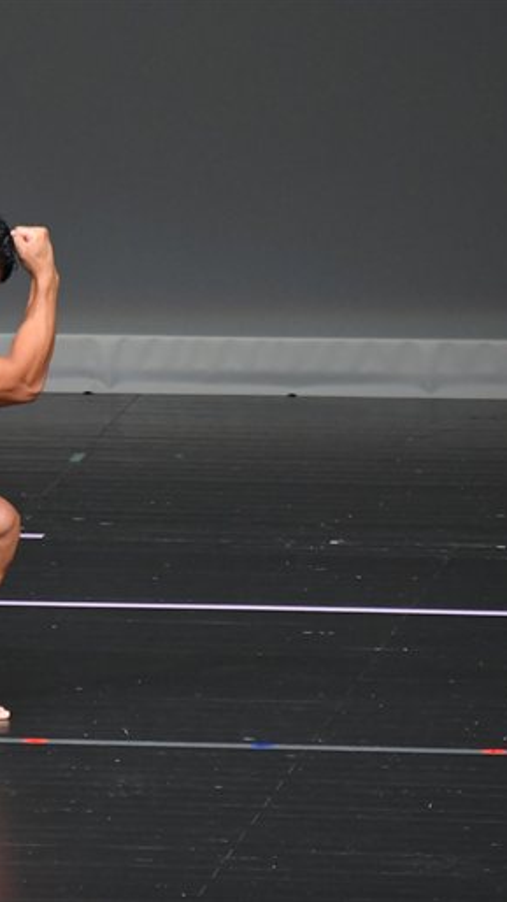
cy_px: 451
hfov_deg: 1.7
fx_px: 16998
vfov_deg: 3.0
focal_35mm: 711
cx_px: -108
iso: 4000
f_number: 5.6
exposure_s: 1/400
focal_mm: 300
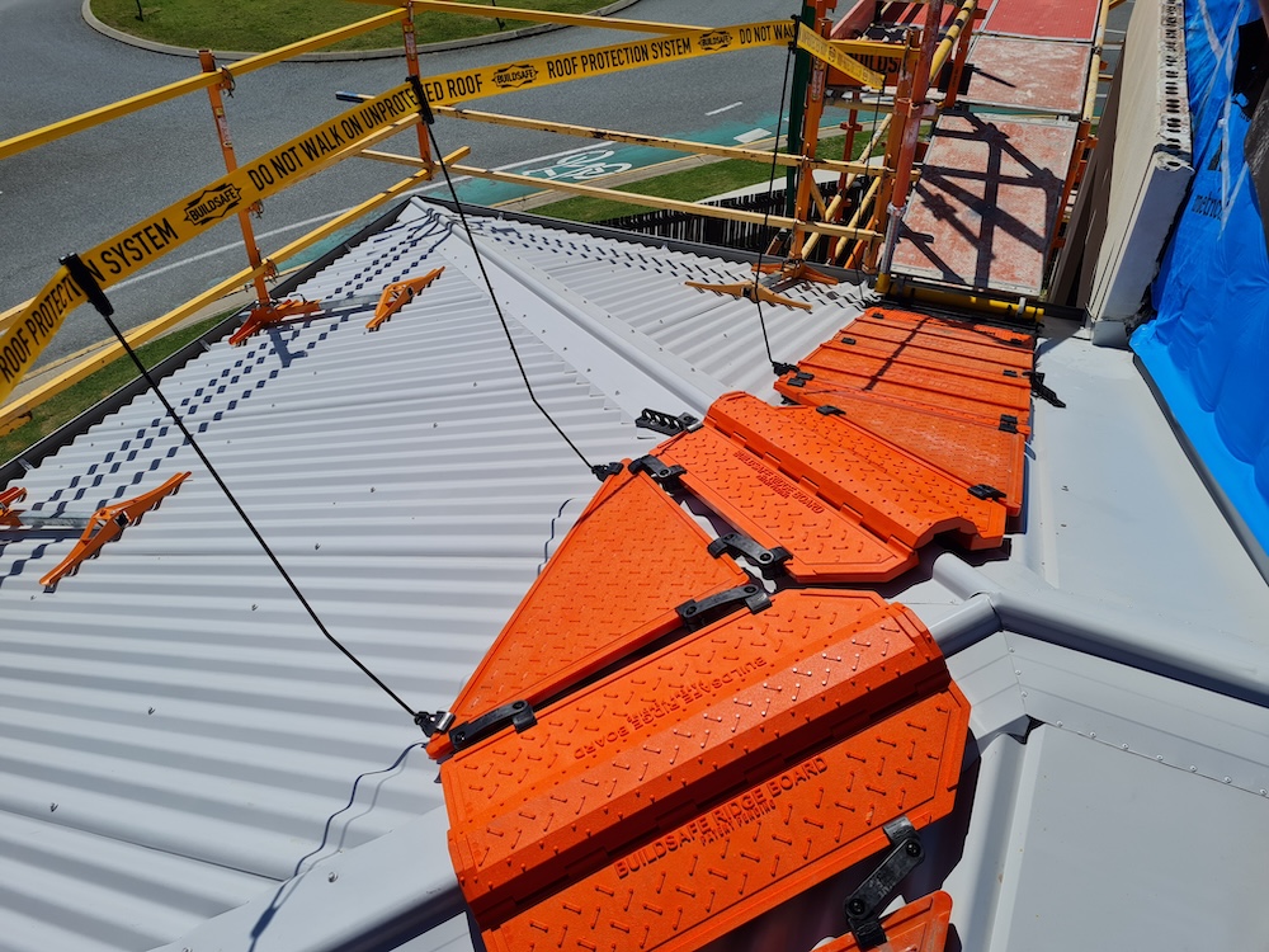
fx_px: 953
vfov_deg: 53.1
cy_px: 476
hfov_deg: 67.3
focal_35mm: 26
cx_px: 634
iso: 50
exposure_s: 1/8928
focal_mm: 5.4
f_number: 1.8
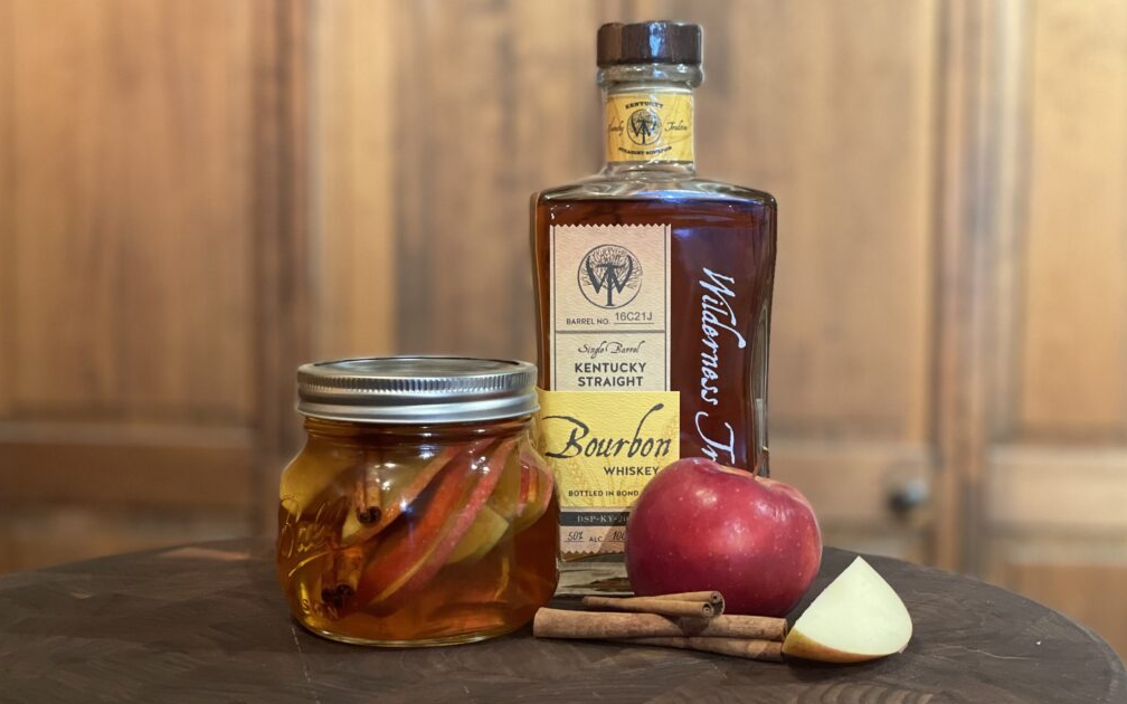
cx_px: 566
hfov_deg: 36.3
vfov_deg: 23.1
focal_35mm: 56
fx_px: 1720
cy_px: 375
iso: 400
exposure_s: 1/40
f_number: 2
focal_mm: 6
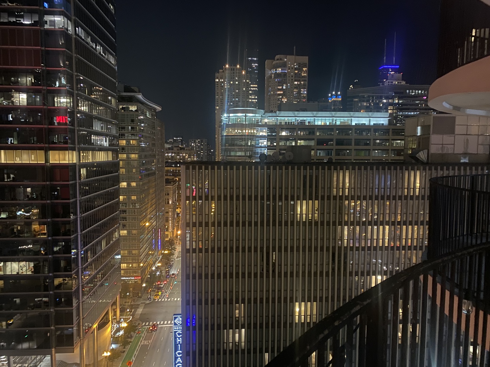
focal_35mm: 26
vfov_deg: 53.1
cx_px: 245
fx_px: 368
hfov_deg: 67.3
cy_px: 184
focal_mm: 4.25
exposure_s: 1/8
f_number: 1.8
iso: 400
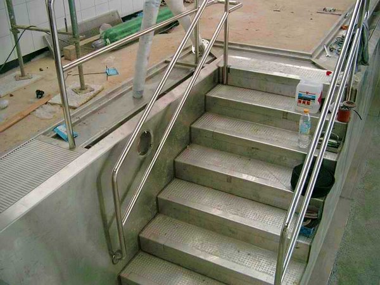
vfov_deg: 38.7
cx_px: 190
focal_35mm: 37
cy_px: 142
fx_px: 406
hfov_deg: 50.1
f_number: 2.6
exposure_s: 1/60
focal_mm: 7.6
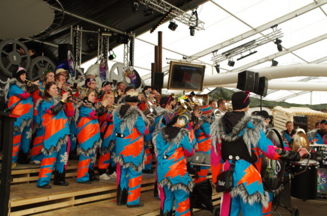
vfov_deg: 31.7
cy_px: 108
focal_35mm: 42
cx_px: 164
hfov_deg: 46.5
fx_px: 381
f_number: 6.3
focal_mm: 28
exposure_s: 1/50
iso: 400
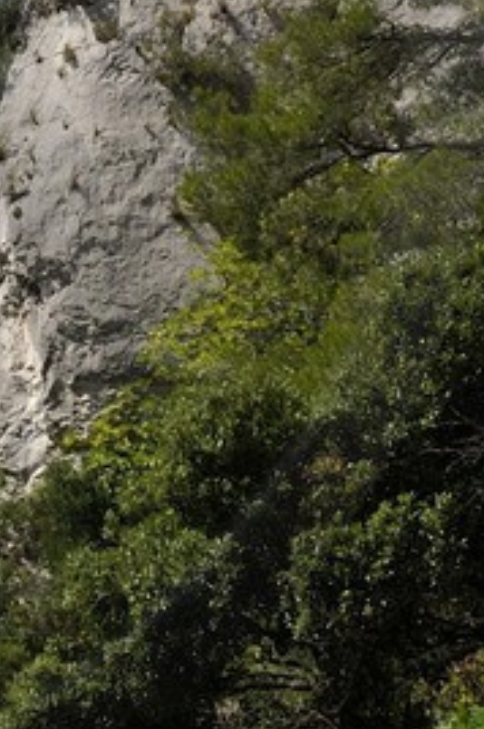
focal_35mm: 227
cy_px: 54
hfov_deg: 5.9
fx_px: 4589
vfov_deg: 9.0
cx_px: -351
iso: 200
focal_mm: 38
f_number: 11
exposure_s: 1/250
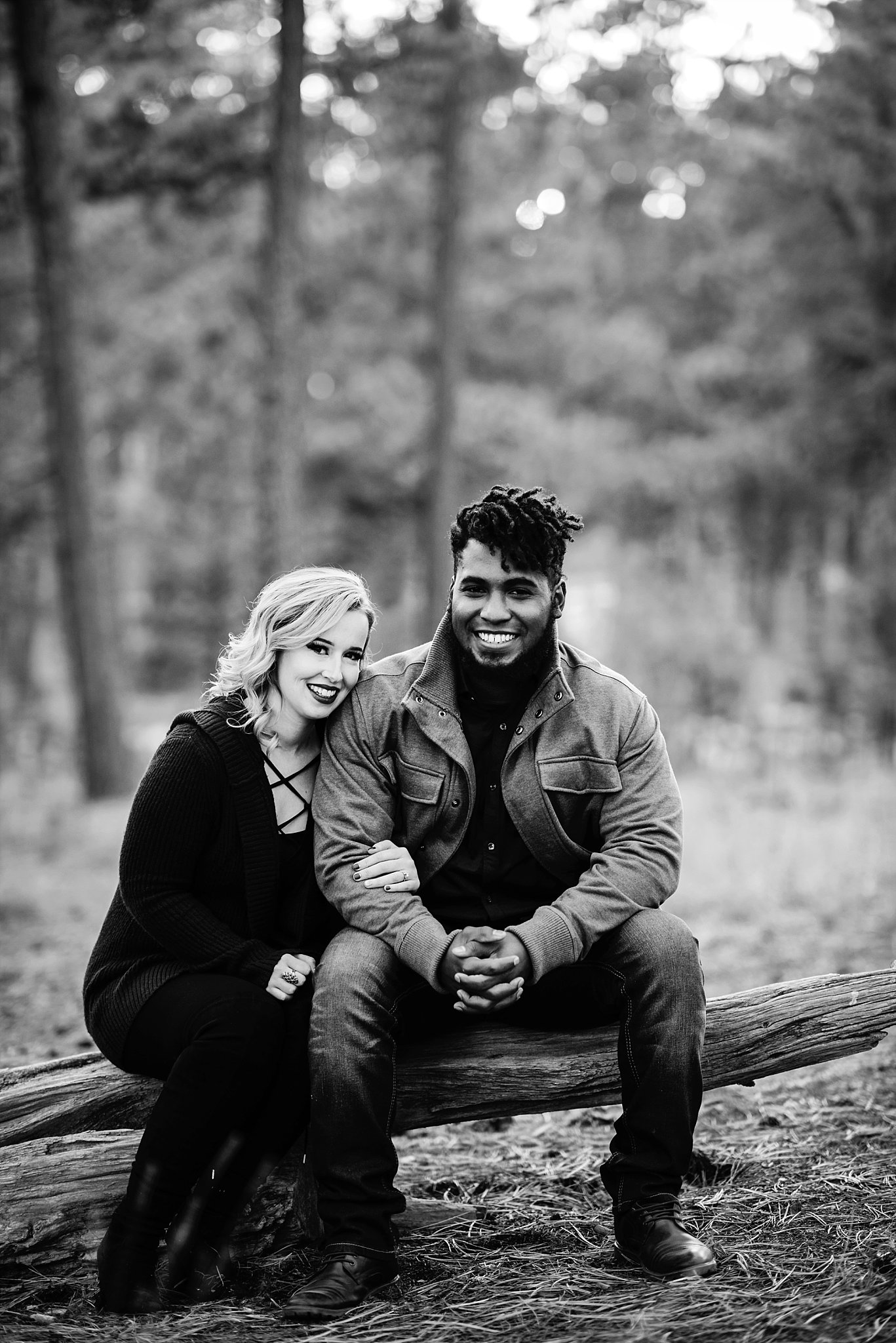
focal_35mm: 85
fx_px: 3170
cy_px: 672
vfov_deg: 23.9
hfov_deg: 16.1
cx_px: 448
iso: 200
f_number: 2
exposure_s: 1/200
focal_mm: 85
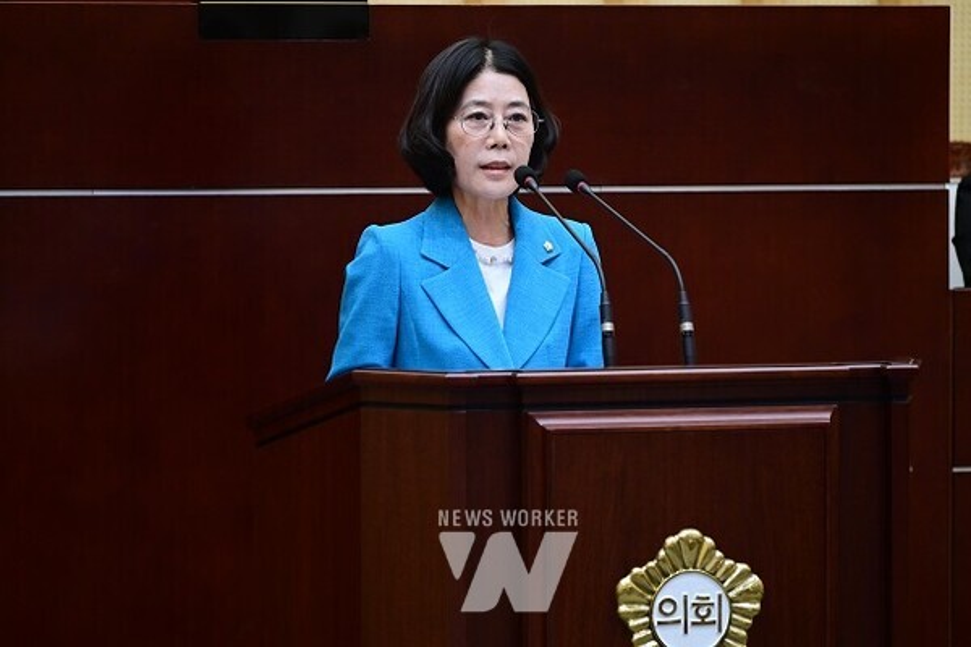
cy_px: 324
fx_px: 8091
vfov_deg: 4.6
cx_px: 486
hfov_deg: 6.9
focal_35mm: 300
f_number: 5.6
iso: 4000
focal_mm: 300
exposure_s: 1/200
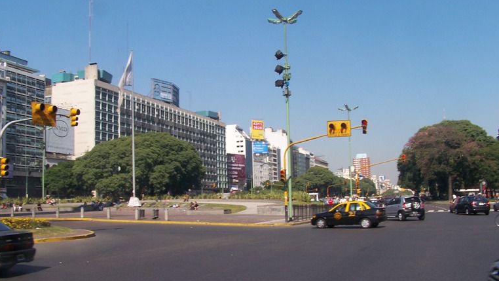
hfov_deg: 48.3
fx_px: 556
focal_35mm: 42
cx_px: 250
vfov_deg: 28.4
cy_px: 153
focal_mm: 6.3
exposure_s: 1/250
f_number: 8
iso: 80
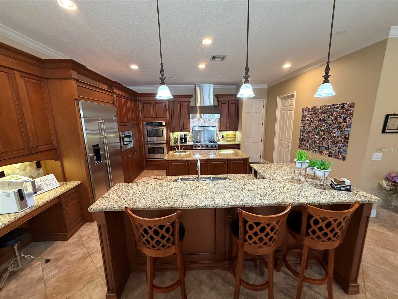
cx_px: 199
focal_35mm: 14
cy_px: 150
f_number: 2.2
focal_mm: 2.22
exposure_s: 1/60
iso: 400
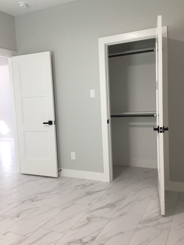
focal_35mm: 32
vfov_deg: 56.8
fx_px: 227
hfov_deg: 44.2
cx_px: 94
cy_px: 119
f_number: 2.4
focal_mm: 3.3
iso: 50
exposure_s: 1/30
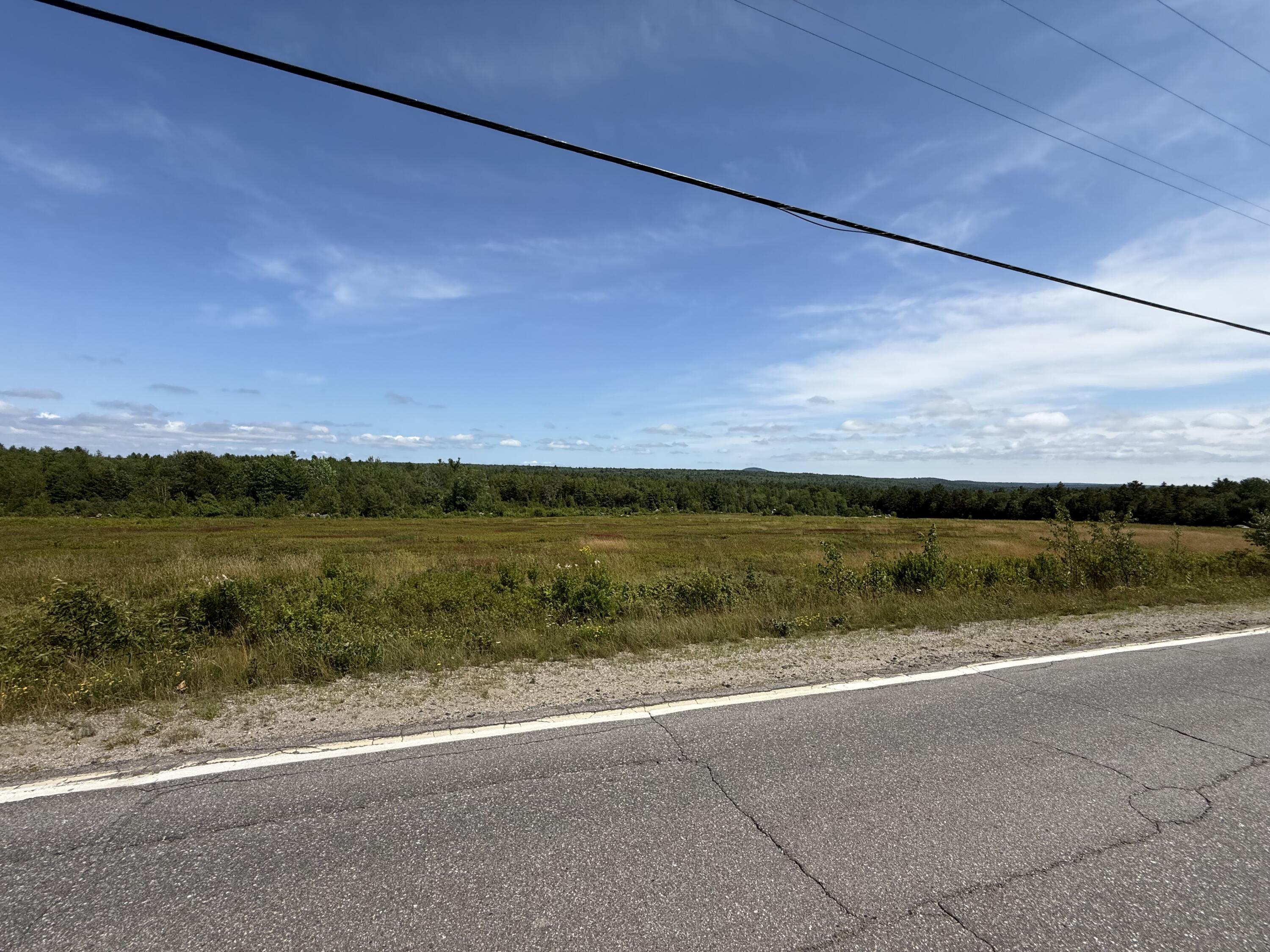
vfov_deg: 85.7
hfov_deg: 102.1
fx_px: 514
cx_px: 635
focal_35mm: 14
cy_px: 476
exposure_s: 1/2841
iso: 50
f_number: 2.2
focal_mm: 2.22
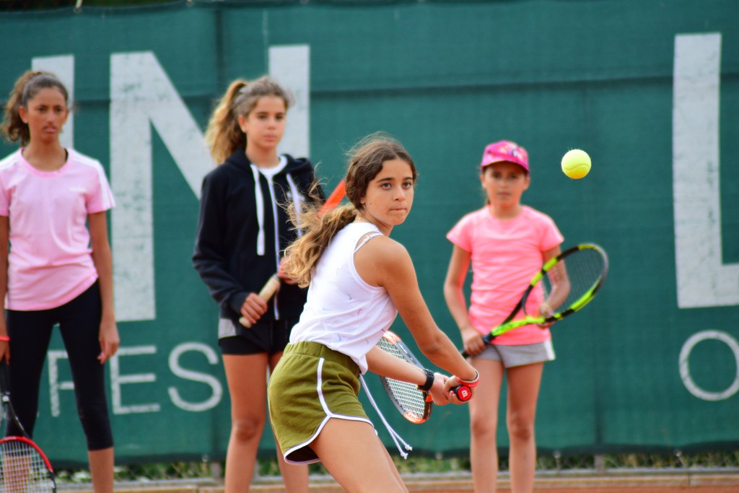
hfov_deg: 6.9
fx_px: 6159
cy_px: 246
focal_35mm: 300
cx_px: 370
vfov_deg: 4.6
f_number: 4.8
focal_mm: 200
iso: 800
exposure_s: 1/1250
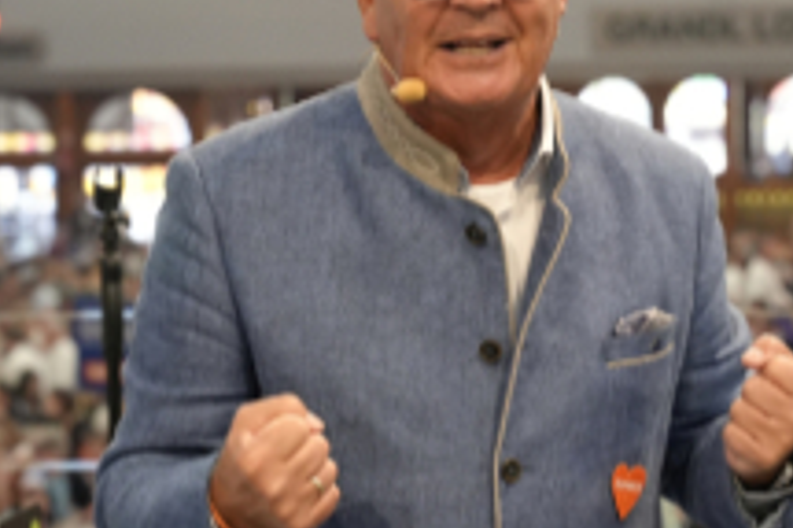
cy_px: 205
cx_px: 623
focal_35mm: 124
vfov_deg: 11.1
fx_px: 2723
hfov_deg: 16.5
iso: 3200
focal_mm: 53.3
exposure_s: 1/320
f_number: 3.5
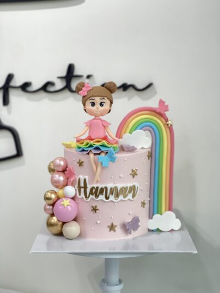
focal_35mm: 64
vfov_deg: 30.3
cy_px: 146
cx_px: 110
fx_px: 542
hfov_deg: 22.9
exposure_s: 1/33
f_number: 2.2
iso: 125
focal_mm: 7.5
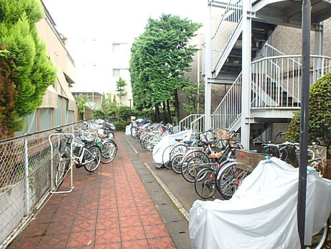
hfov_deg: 79.0
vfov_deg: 63.4
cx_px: 166
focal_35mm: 21
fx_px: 201
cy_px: 124
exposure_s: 1/60
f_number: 3.5
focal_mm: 3.7
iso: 125
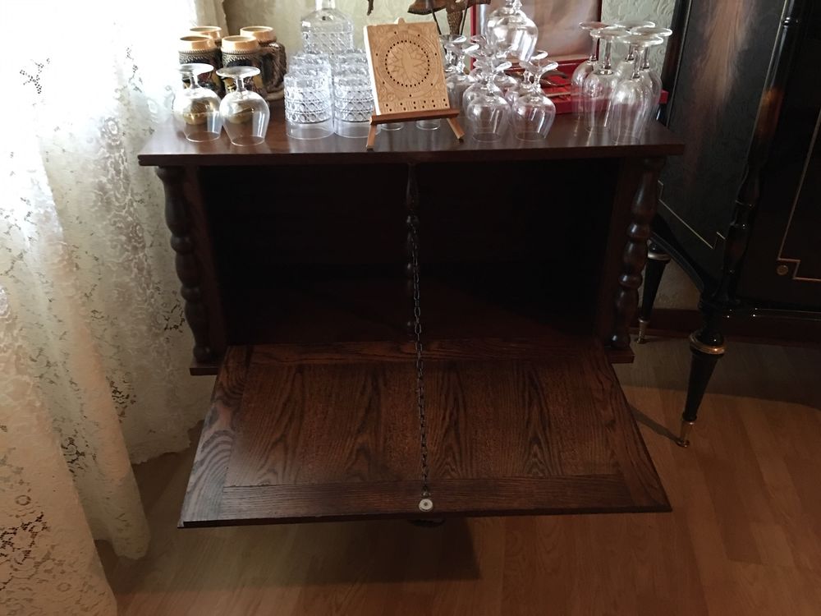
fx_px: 688
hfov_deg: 61.7
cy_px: 308
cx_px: 410
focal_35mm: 29
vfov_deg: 48.2
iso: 160
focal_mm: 4.15
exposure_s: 1/8
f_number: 2.2
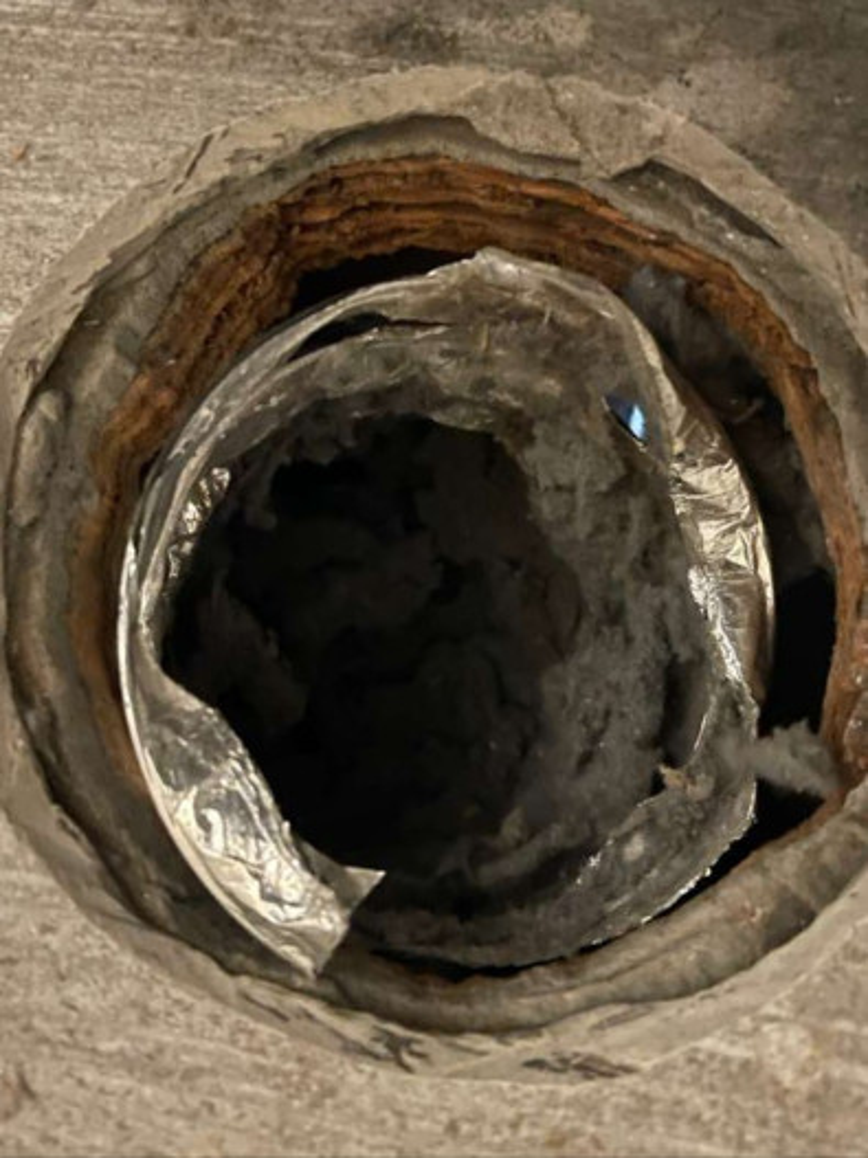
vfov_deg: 36.8
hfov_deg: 28.0
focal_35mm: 52
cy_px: 579
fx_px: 1739
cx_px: 434
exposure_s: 1/1089
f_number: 2.4
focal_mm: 6
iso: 16
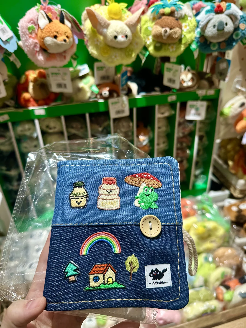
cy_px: 164
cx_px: 123
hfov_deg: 56.8
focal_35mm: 24
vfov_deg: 71.6
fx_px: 227
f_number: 1.78
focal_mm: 6.86
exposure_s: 1/164
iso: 64
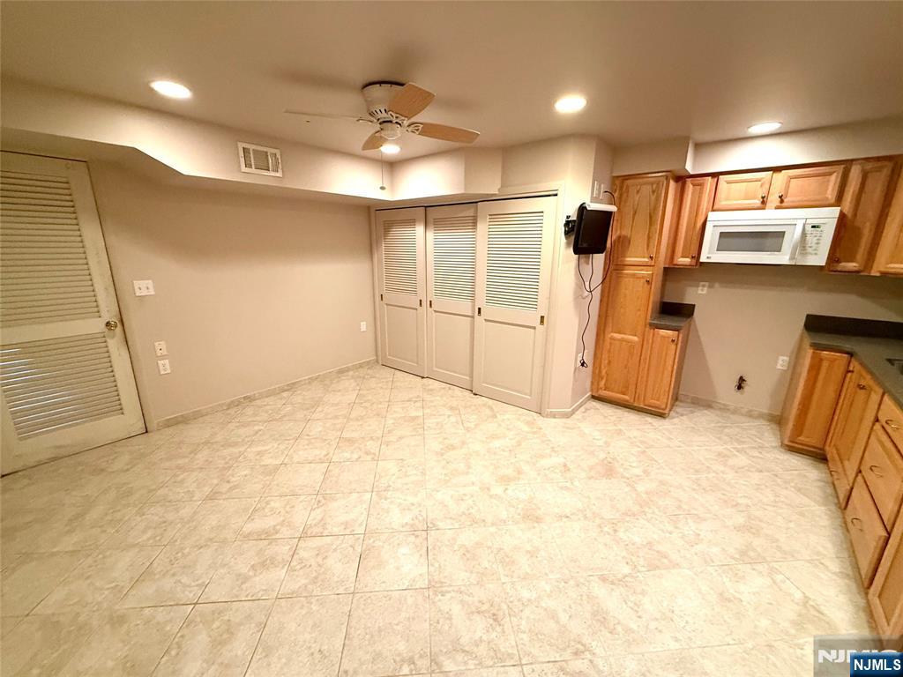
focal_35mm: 14
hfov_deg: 102.1
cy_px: 338
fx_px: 365
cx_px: 452
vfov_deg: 85.7
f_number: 2.2
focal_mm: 2.22
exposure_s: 1/60
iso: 400
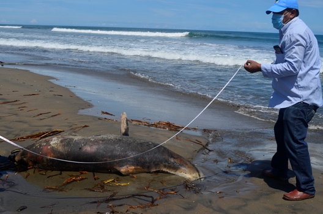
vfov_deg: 31.8
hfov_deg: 46.5
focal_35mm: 42
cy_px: 107
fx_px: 376
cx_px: 162
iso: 100
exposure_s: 1/160
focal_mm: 28
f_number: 11
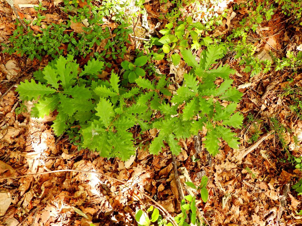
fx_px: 332
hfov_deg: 49.0
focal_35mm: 38
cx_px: 151
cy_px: 113
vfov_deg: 37.7
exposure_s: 1/80
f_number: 4
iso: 80
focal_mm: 6.8
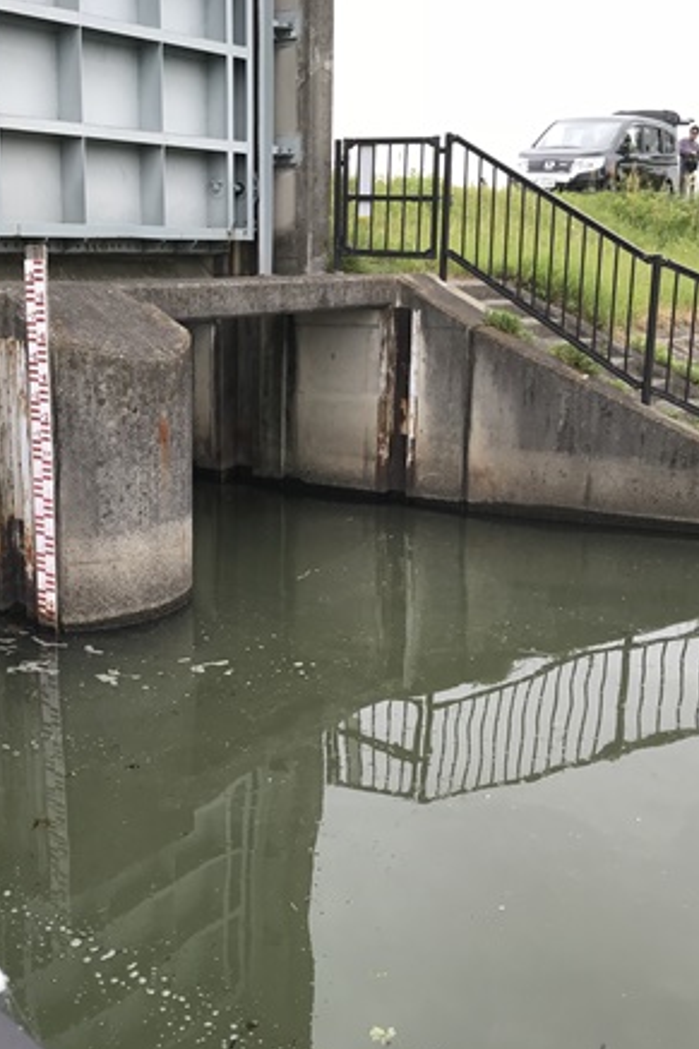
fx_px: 1166
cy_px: 526
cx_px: 228
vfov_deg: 48.5
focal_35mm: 40
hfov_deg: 33.1
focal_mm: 3.99
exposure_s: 1/275
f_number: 1.8
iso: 20
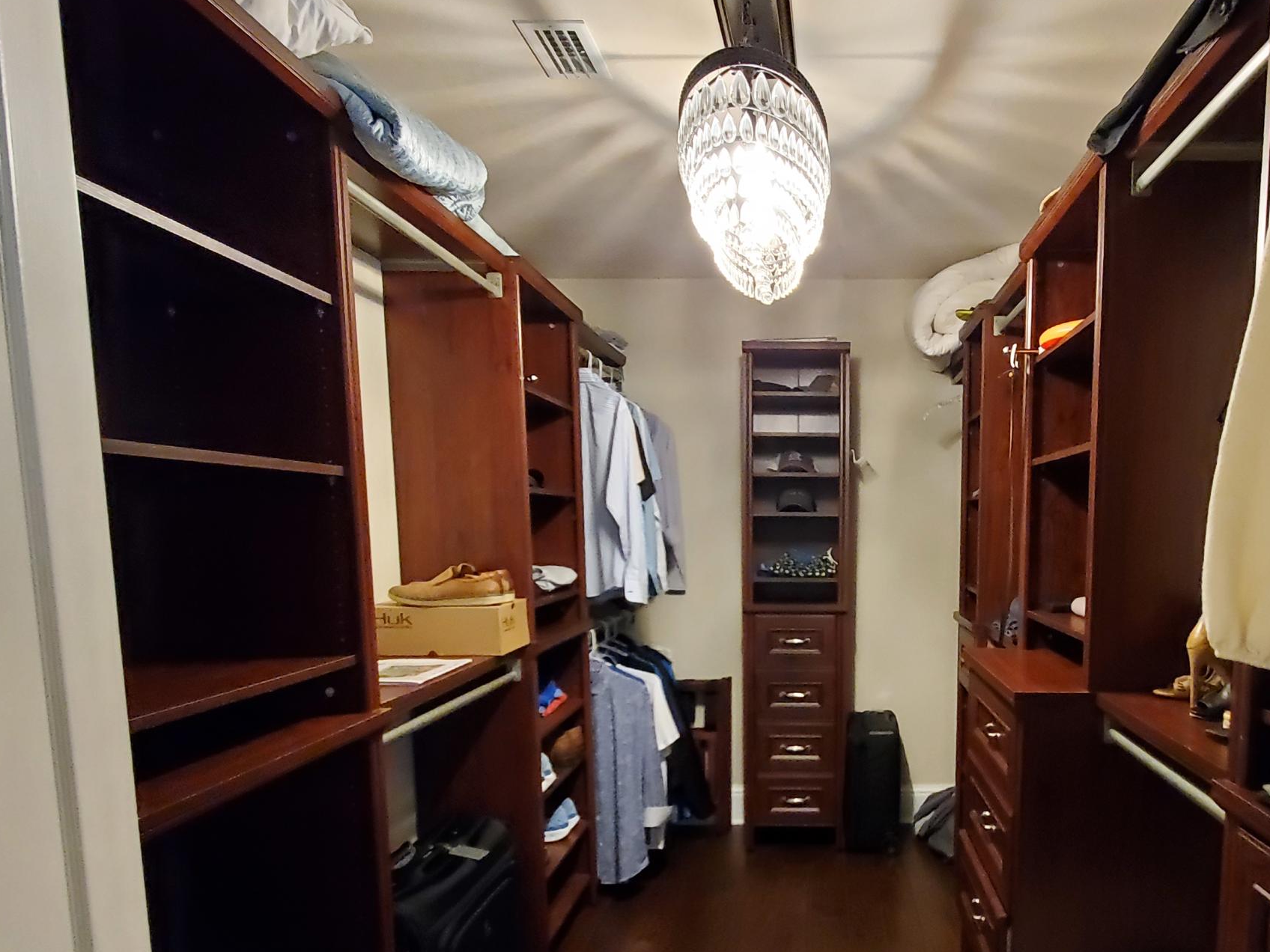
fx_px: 844
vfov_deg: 57.7
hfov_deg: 72.0
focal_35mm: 23
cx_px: 831
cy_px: 629
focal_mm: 1.8
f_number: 2.2
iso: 1000
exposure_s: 1/29
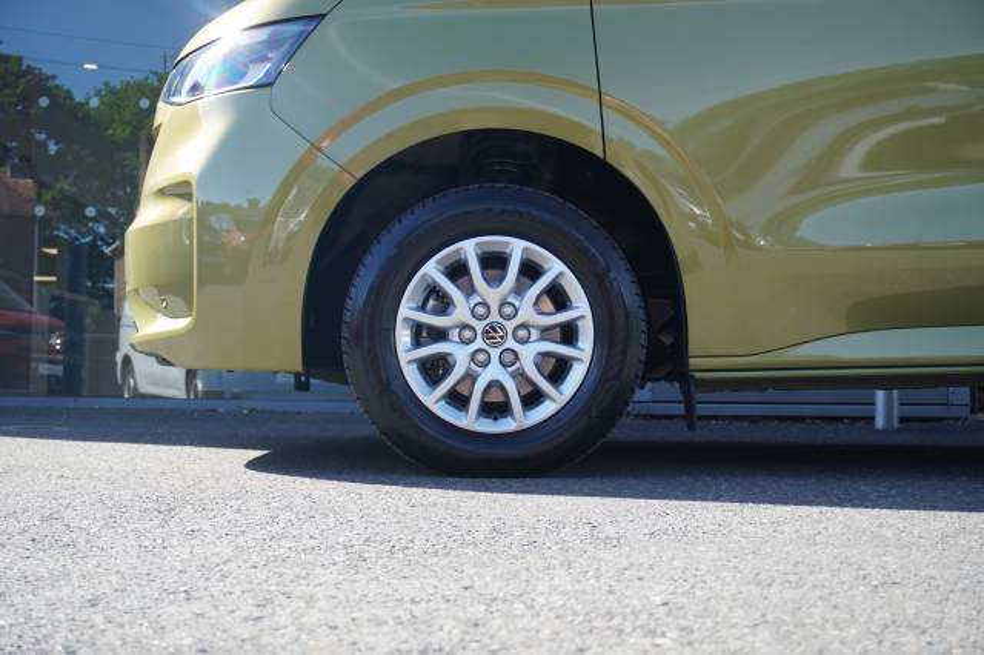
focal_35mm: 46
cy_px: 328
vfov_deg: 28.9
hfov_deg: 42.3
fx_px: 1270
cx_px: 492
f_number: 5
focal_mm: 31
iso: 200
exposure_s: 1/160
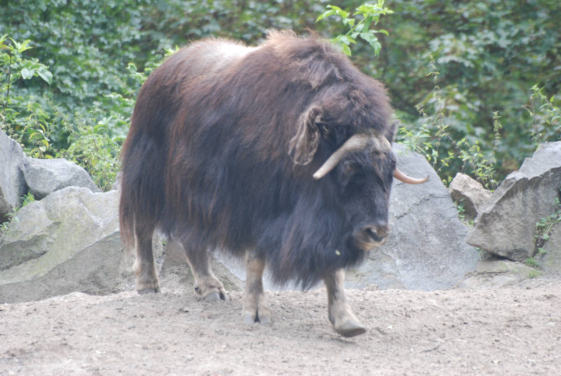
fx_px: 7021
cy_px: 188
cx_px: 280
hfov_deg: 4.6
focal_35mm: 450
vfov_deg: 3.1
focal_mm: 300
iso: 400
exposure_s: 1/80
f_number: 5.6
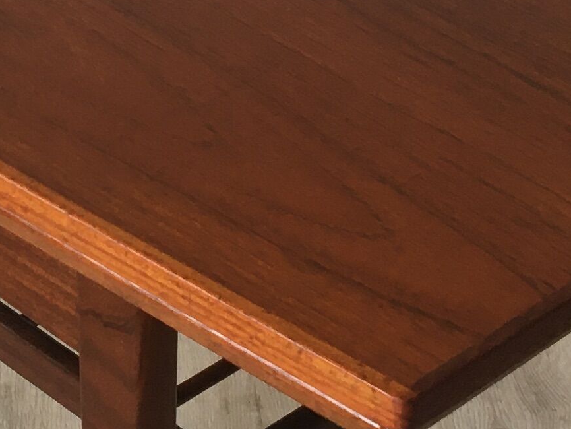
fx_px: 2227
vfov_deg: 11.0
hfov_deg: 14.3
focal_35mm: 135
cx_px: -23
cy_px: 108
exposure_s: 1/33
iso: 25
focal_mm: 4.15
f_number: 2.2
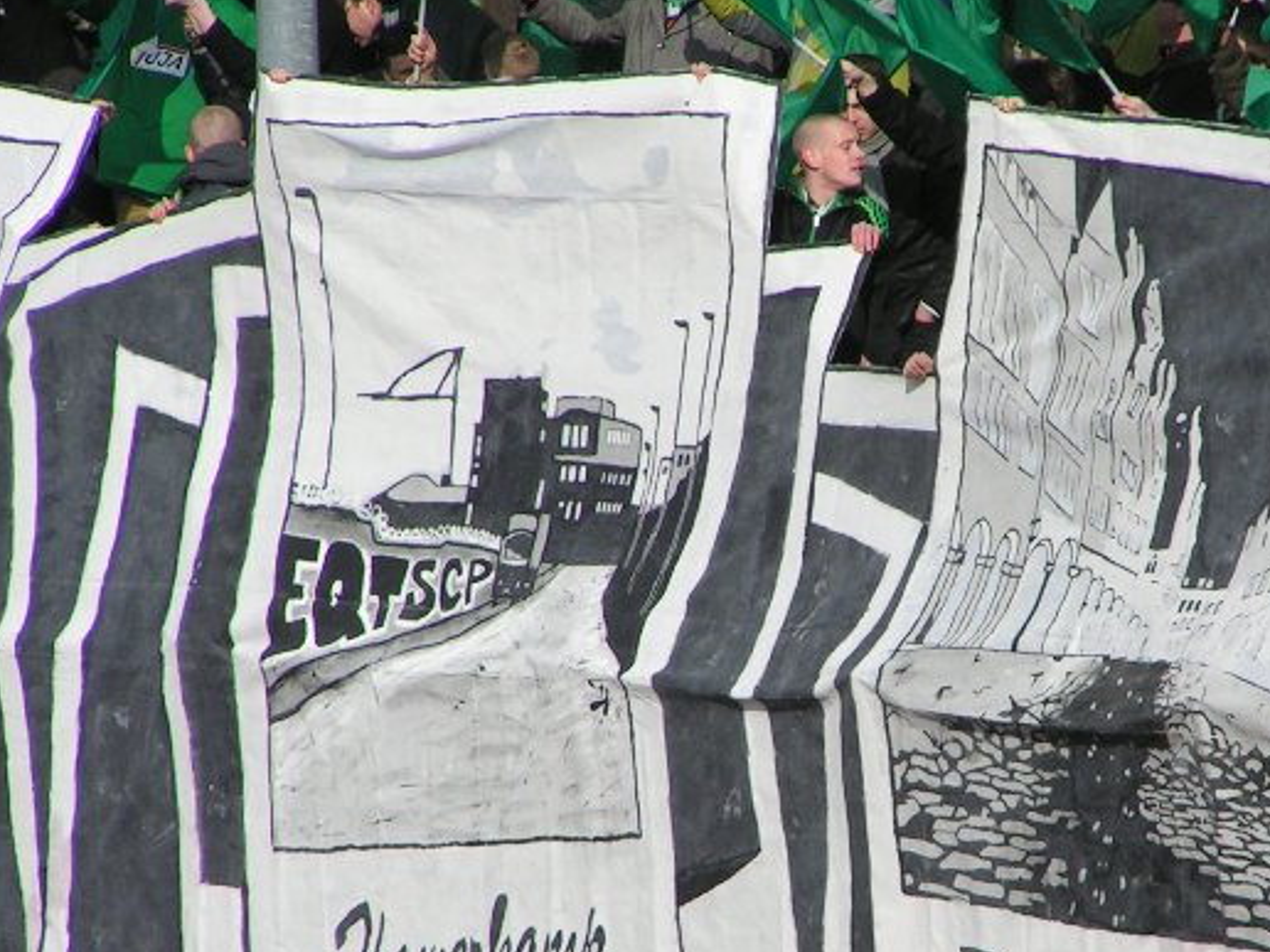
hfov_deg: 3.4
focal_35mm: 589
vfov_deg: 2.5
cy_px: 640
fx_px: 21609
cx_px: 893
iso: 50
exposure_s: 1/800
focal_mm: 58
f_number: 5.6
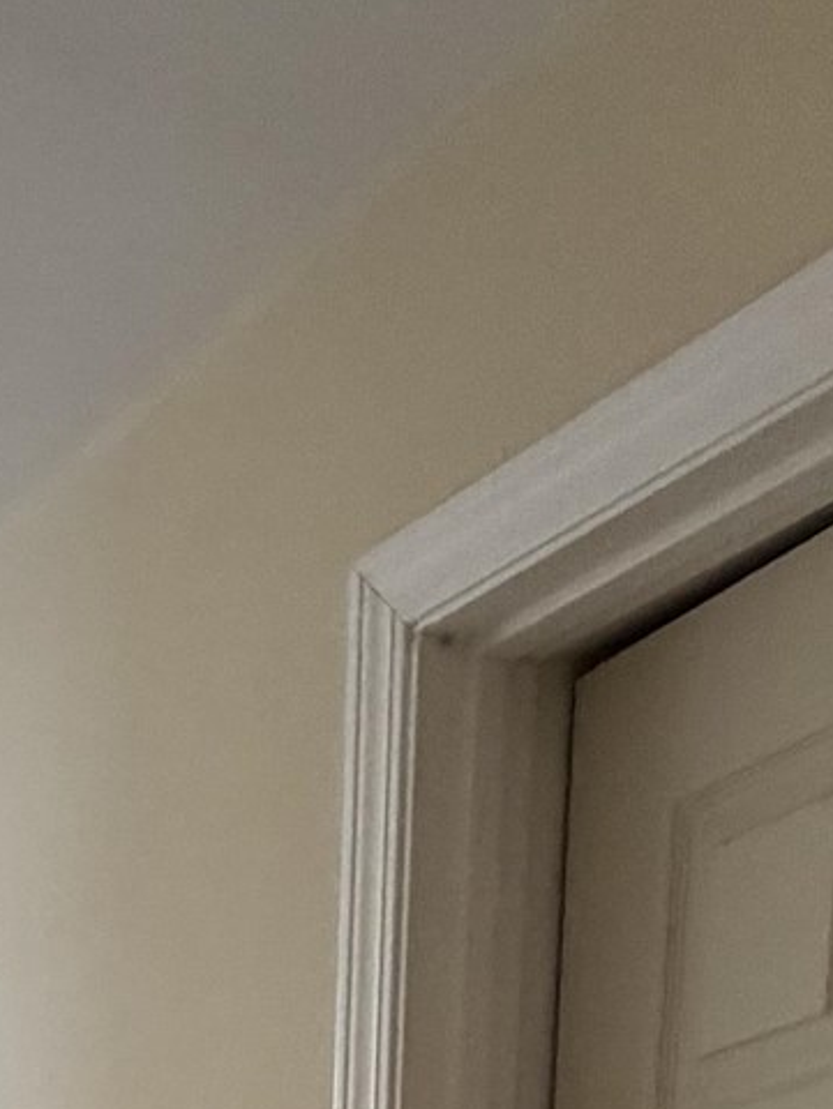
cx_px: -127
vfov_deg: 17.8
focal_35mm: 67
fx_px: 2149
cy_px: 2322
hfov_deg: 20.7
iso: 320
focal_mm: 2.22
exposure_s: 1/60
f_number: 2.2
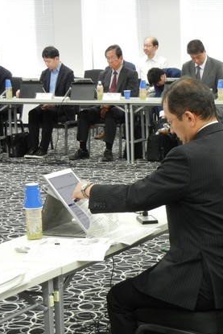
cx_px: 164
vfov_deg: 18.9
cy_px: 167
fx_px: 1003
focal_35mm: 108
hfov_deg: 12.7
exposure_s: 1/16.5
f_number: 4.3
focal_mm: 13.9
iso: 400
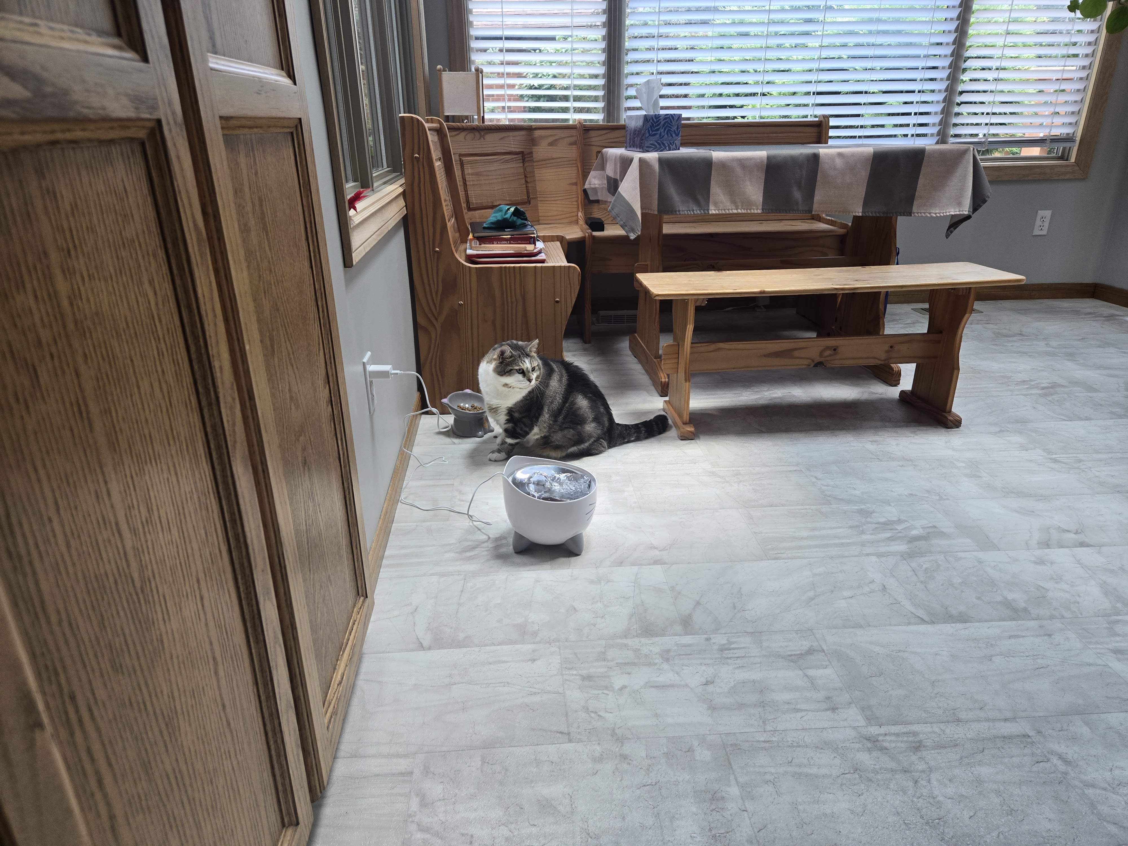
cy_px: 423
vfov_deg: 58.9
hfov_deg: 73.9
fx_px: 749
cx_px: 564
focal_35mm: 23
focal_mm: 5.4
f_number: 1.8
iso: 100
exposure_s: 1/180
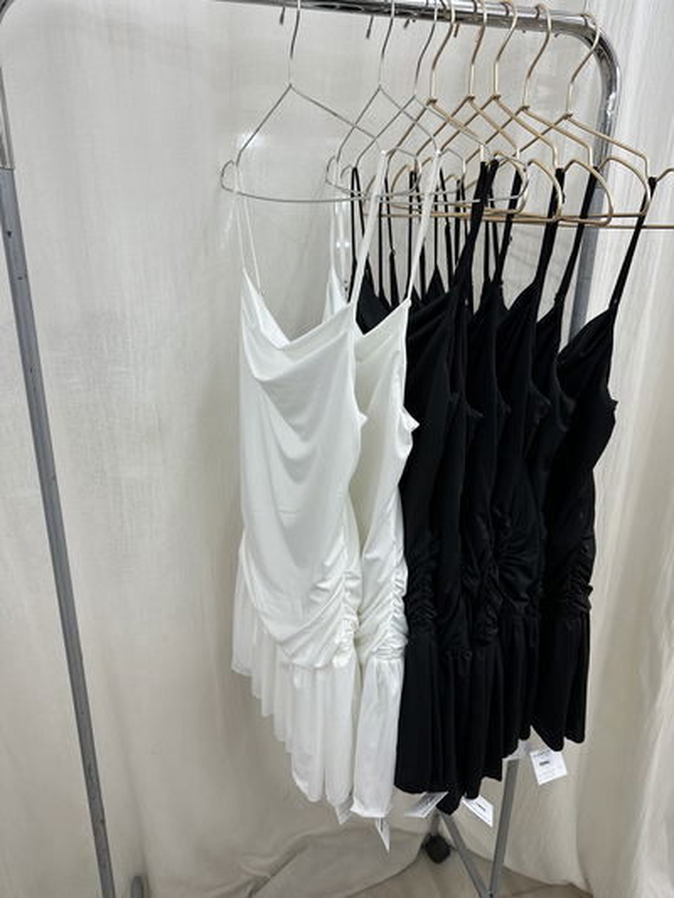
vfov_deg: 71.6
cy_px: 449
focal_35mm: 24
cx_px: 337
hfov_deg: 56.8
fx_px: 623
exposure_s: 1/100
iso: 125
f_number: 1.78
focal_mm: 6.86
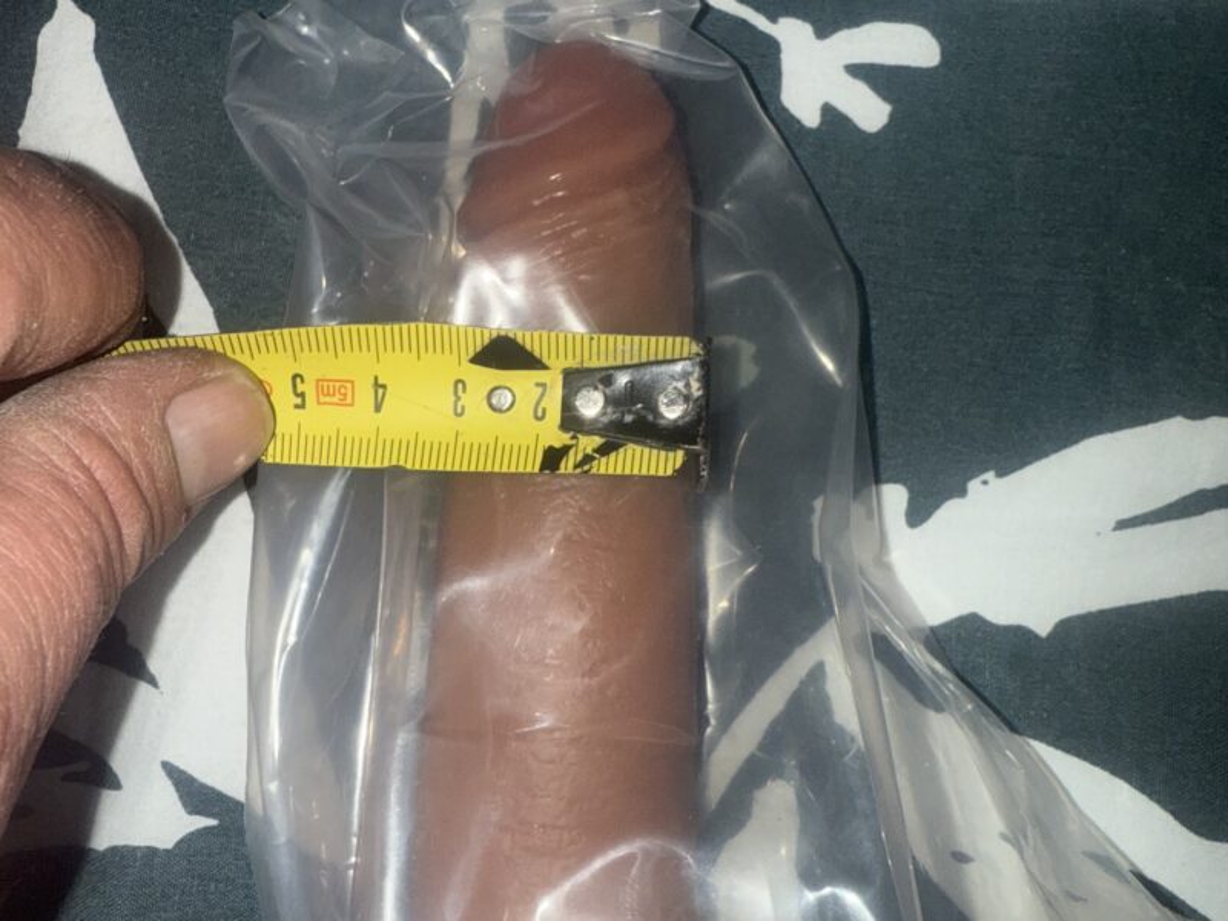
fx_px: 851
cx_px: 614
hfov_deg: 71.6
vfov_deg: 56.8
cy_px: 460
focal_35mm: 24
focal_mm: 2.22
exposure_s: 1/122
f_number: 2.2
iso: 25
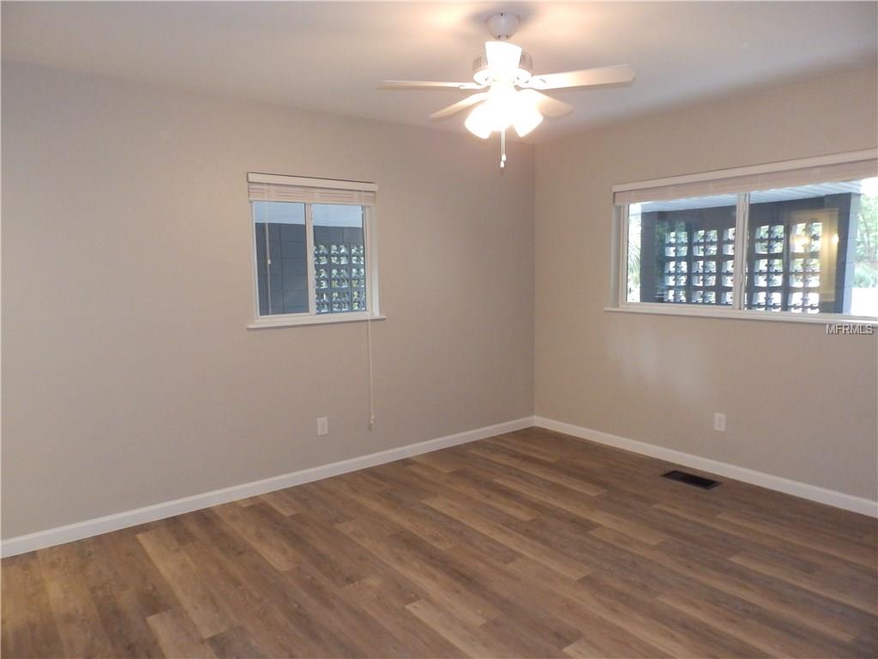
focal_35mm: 22
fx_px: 558
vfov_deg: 61.1
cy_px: 330
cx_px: 439
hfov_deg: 76.4
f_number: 3.4
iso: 500
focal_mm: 4
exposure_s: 1/30
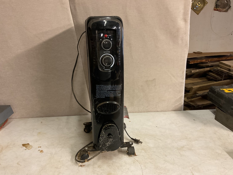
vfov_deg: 48.2
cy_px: 88
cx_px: 116
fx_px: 195
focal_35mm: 29
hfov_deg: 61.7
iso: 200
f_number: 1.8
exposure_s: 1/40
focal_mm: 3
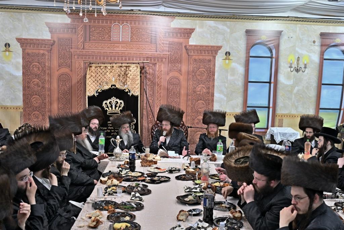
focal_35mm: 36
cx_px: 172
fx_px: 344
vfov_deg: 36.9
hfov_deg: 53.1
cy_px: 115
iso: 500
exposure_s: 1/160
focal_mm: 24
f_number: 4
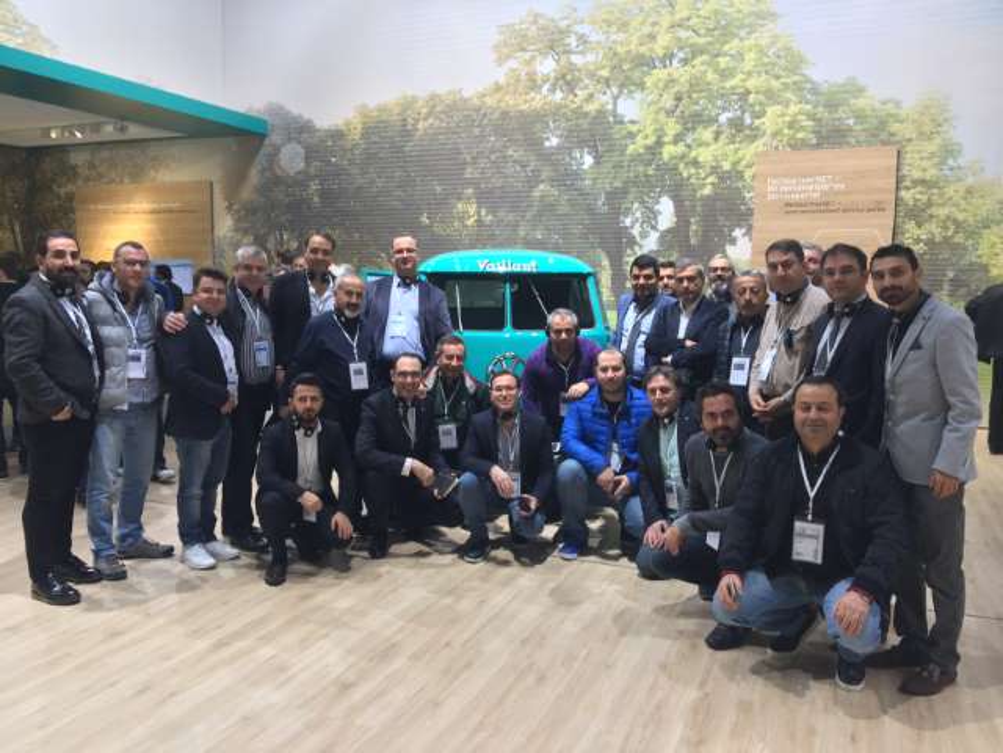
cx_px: 502
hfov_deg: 61.7
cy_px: 376
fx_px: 840
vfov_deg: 48.2
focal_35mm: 29
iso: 50
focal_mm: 4.15
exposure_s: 1/100
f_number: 2.2
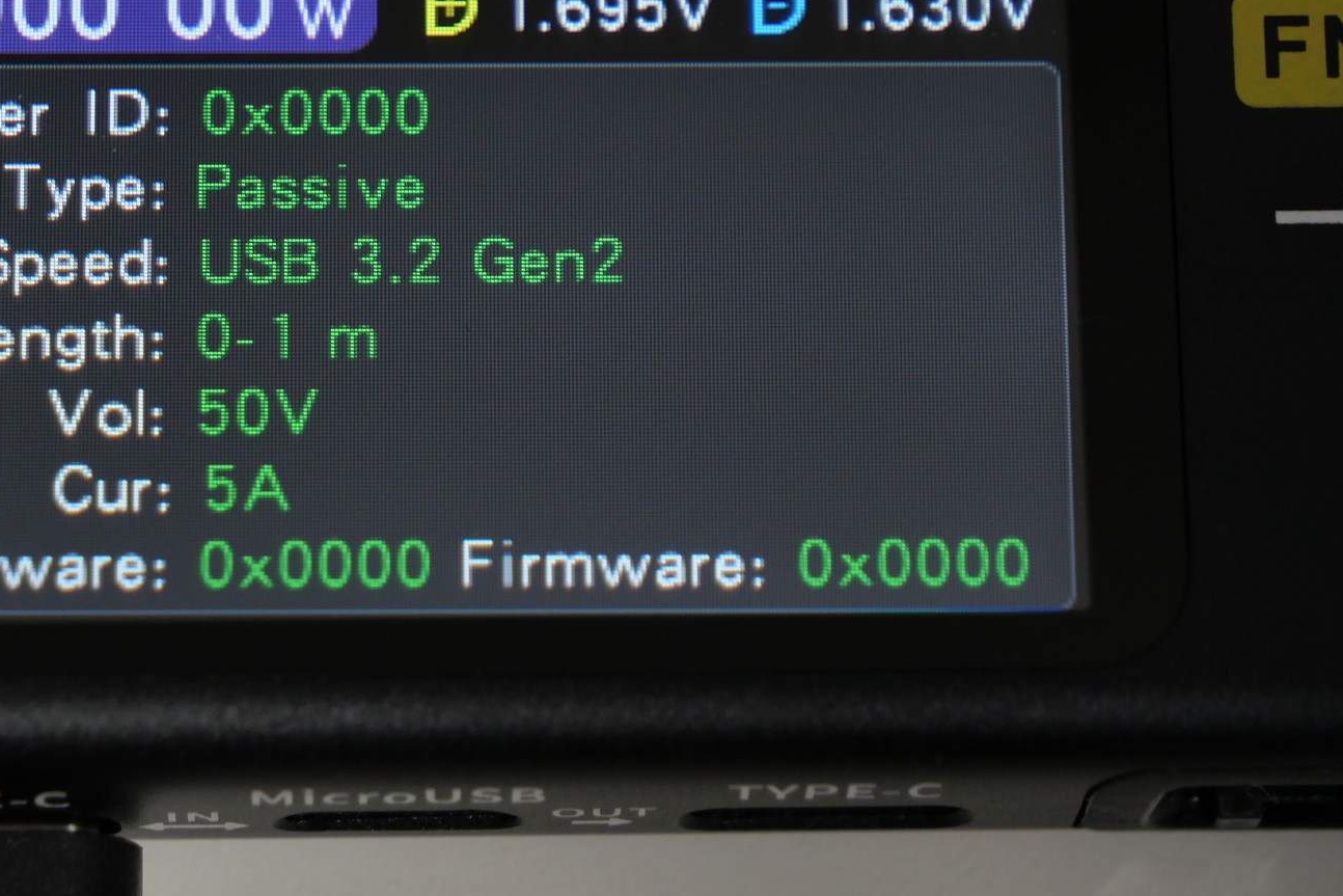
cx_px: 437
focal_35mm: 184
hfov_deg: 11.2
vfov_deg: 7.5
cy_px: 236
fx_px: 6865
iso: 400
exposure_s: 1/30
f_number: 4
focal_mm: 60
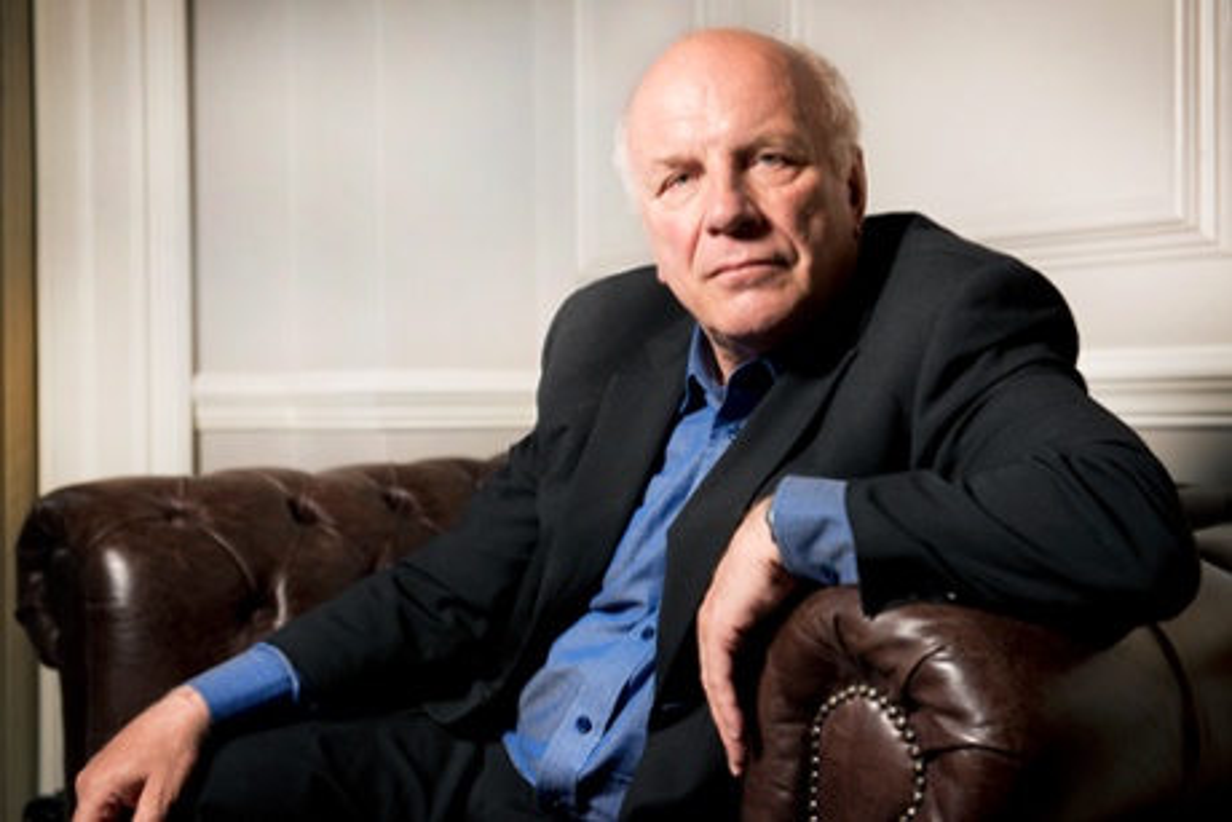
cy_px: 411
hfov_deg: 34.5
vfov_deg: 23.4
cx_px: 616
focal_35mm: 58
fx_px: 1985
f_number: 4
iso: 125
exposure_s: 1/200
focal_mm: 58
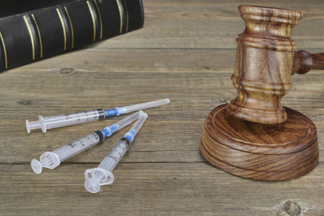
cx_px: 162
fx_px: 540
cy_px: 108
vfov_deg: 22.6
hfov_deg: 33.4
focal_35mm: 60
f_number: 11
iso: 100
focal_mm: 40
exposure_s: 1/4
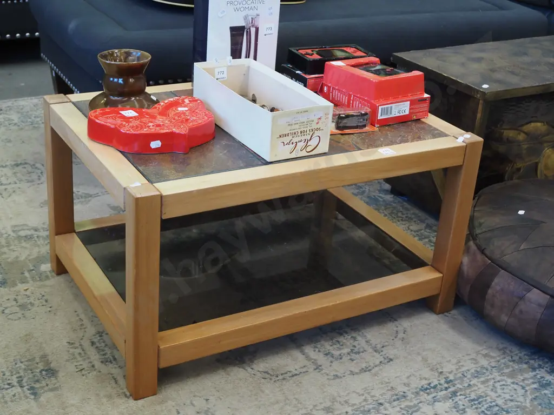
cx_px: 277
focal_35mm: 52
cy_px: 208
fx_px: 832
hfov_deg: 36.8
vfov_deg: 28.0
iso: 1600
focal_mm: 26
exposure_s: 1/100
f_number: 5.6
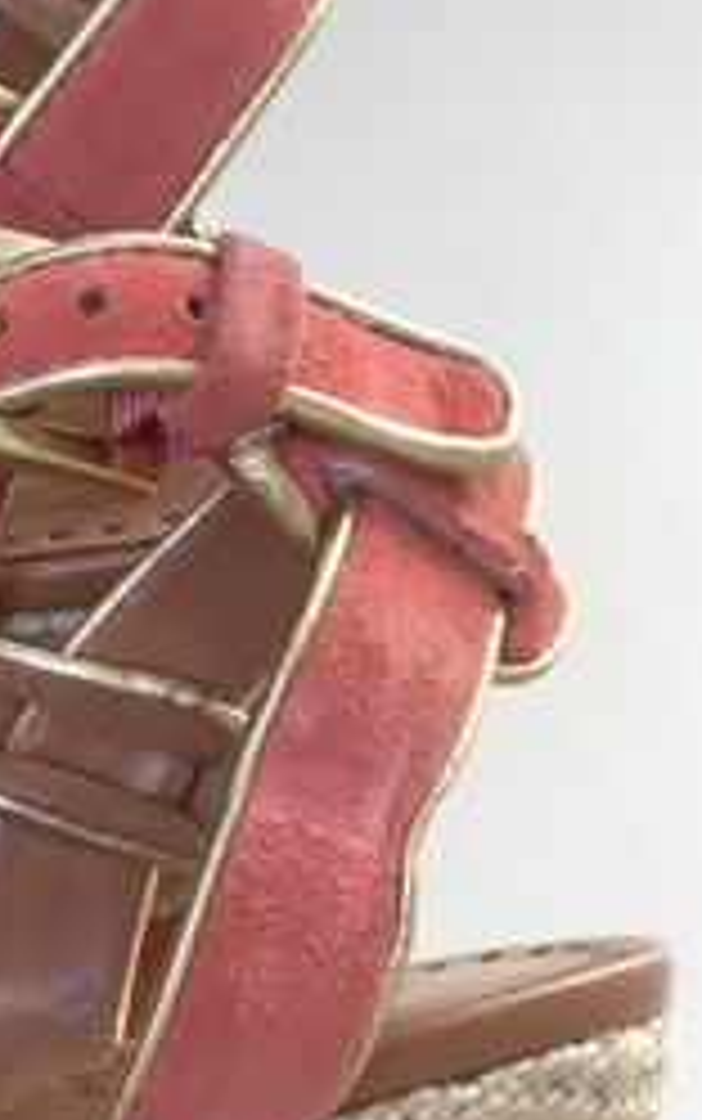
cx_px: -310
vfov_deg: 24.9
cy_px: 1111
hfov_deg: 15.4
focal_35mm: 79
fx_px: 2414
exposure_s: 1/33
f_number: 2.2
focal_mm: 4.15
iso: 40
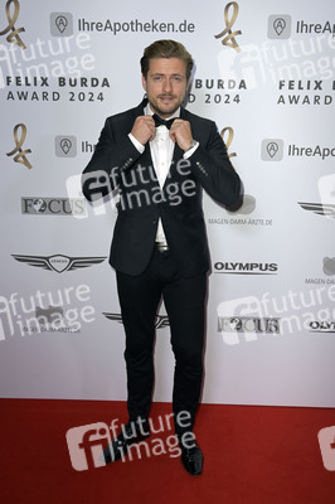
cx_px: 168
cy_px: 252
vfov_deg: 55.8
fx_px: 475
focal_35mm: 34
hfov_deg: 38.8
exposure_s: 1/250
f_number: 5.6
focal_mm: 34
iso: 640
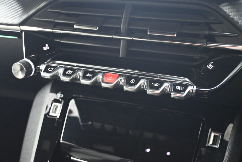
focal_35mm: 38
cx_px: 121
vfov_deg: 35.5
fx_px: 252
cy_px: 81
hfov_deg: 51.3
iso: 5600
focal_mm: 25
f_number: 4.2
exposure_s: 1/40
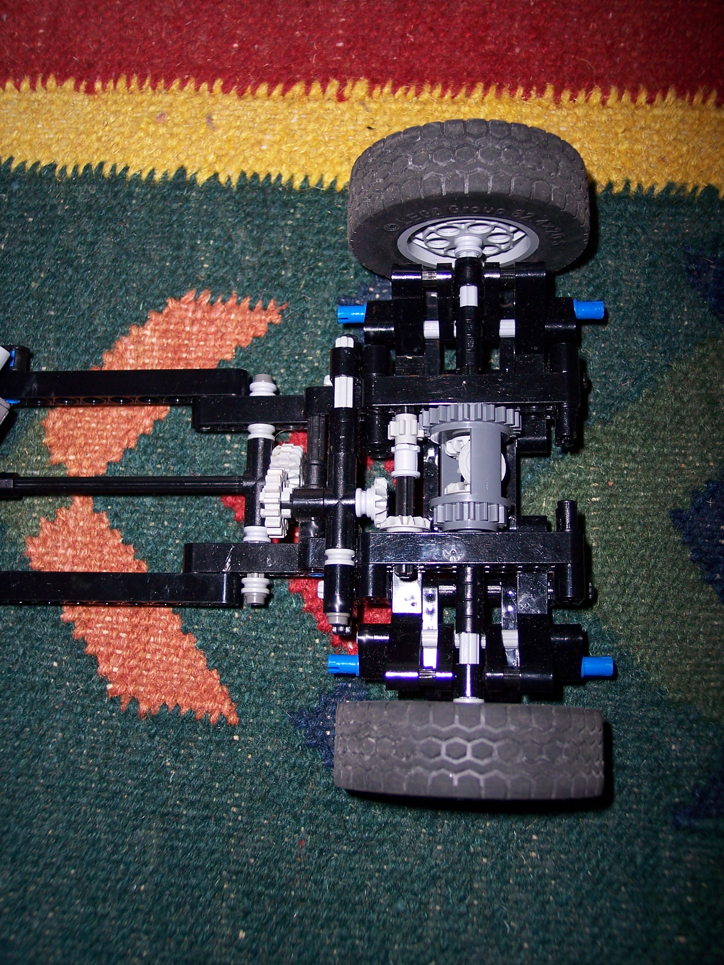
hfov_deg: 36.8
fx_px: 1088
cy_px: 482
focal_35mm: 39
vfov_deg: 47.9
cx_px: 362
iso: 100
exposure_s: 1/60
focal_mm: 8
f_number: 2.8
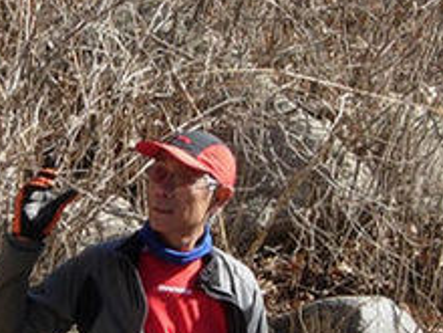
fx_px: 2304
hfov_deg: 11.0
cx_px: 209
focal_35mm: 180
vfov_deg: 8.2
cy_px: 209
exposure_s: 1/192
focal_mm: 7.5
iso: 50
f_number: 4.8
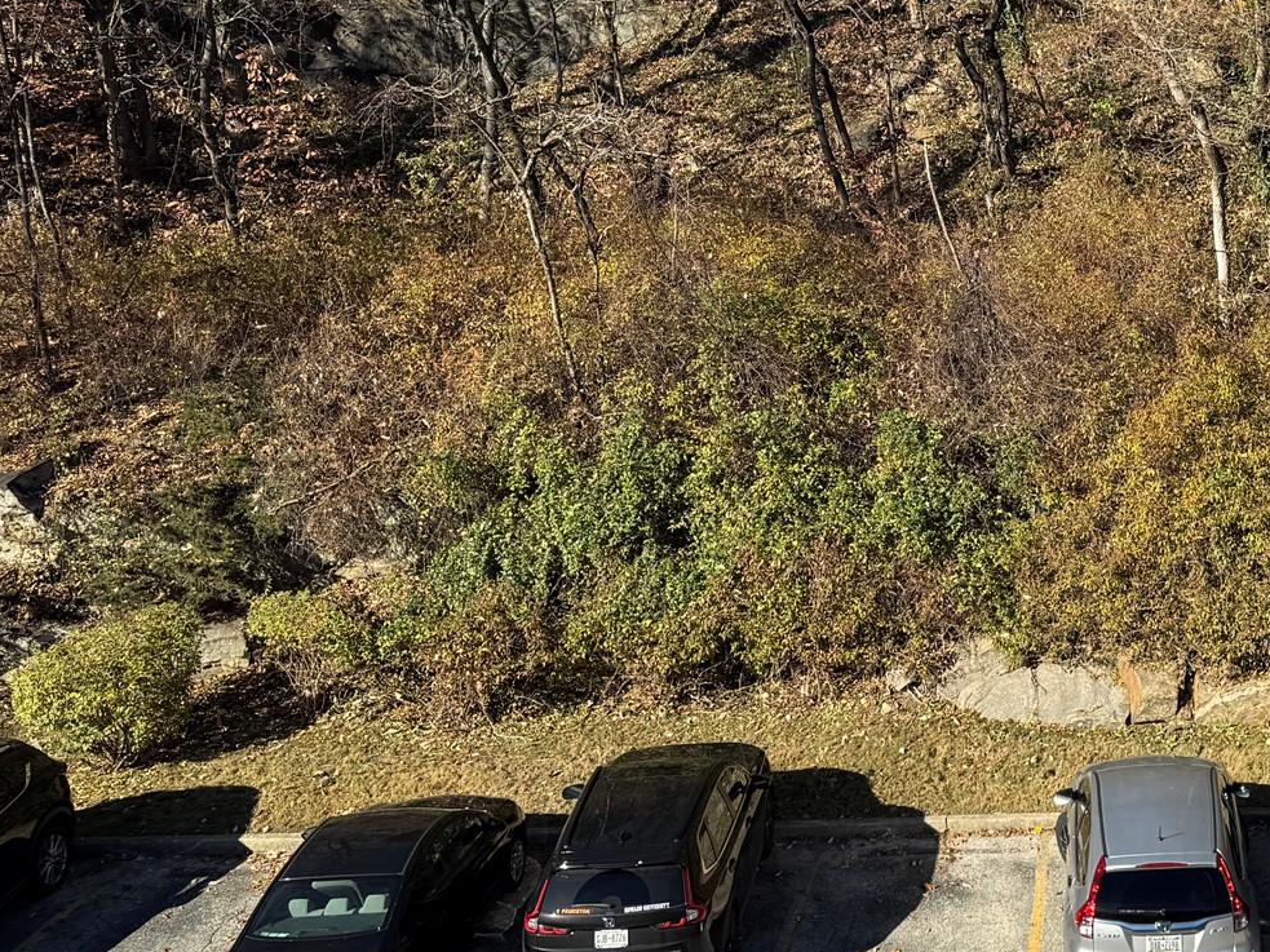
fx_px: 1834
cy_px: 260
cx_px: 1196
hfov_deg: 35.4
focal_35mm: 50
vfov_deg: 28.7
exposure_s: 1/2331
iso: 80
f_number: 1.78
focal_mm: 6.76
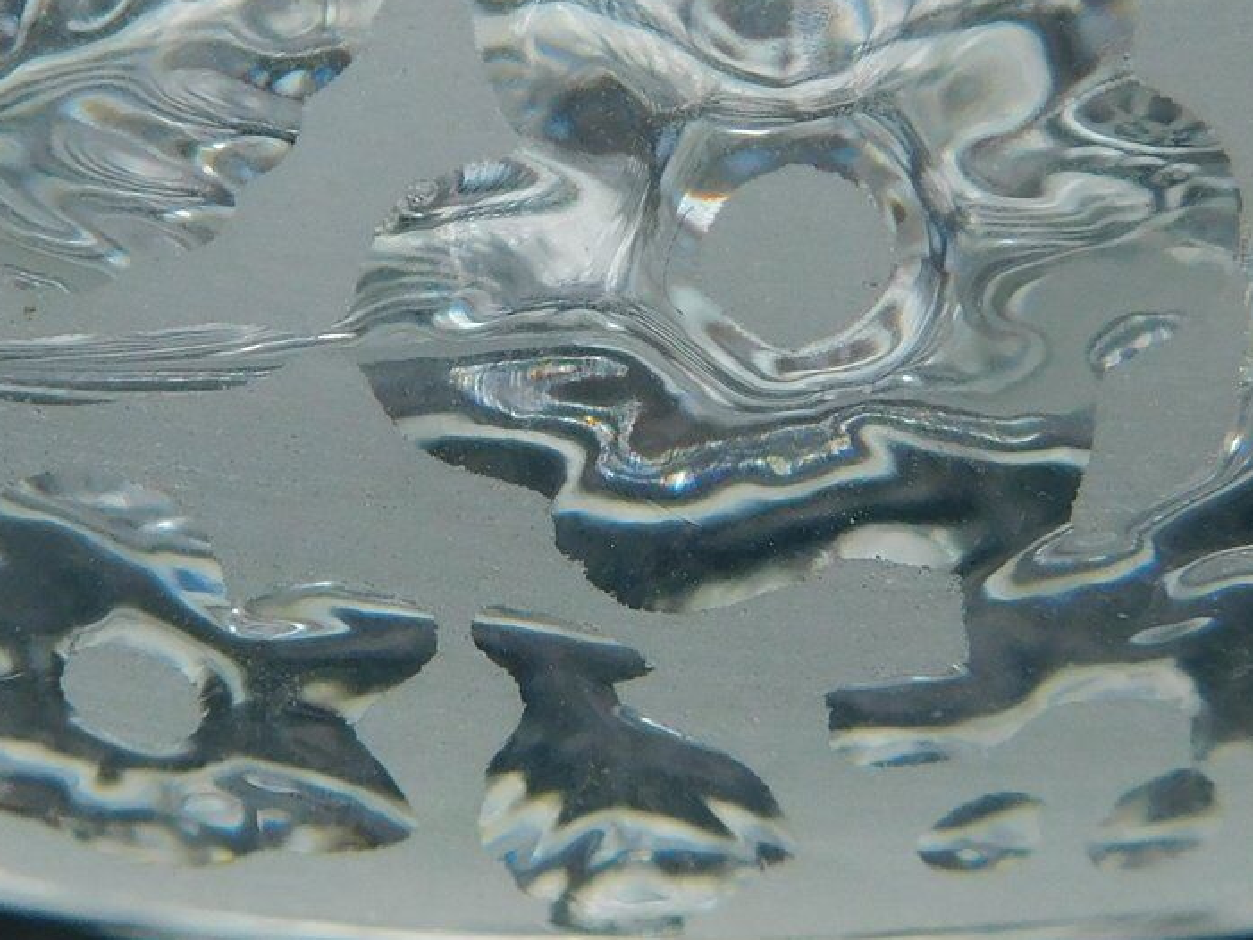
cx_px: 521
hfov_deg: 27.7
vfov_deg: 21.0
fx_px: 2534
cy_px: 348
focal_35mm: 70
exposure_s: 1/125
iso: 125
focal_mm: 4
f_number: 3
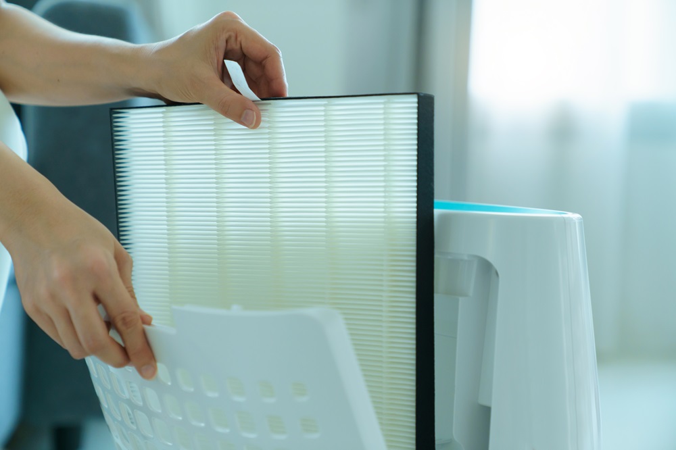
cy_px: 225
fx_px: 1314
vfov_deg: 19.4
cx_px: 338
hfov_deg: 28.9
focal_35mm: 70
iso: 800
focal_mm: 70
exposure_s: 1/100
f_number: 2.8
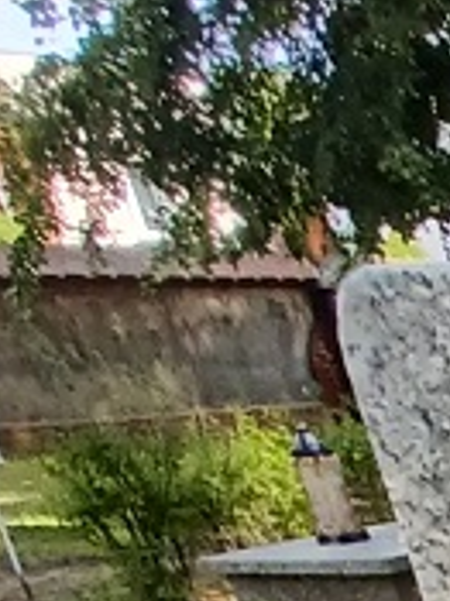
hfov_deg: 9.9
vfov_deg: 15.5
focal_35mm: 89
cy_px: 1322
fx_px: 1545
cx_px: 1515
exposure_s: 1/178
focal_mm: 1.42
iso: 40
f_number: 2.2
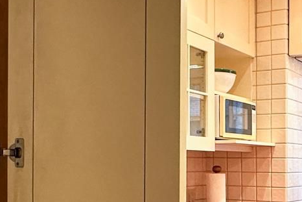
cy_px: 189
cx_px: 184
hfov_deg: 33.3
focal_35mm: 60
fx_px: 503
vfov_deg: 22.0
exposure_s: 1/60
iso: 250
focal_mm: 2.22
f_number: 2.2
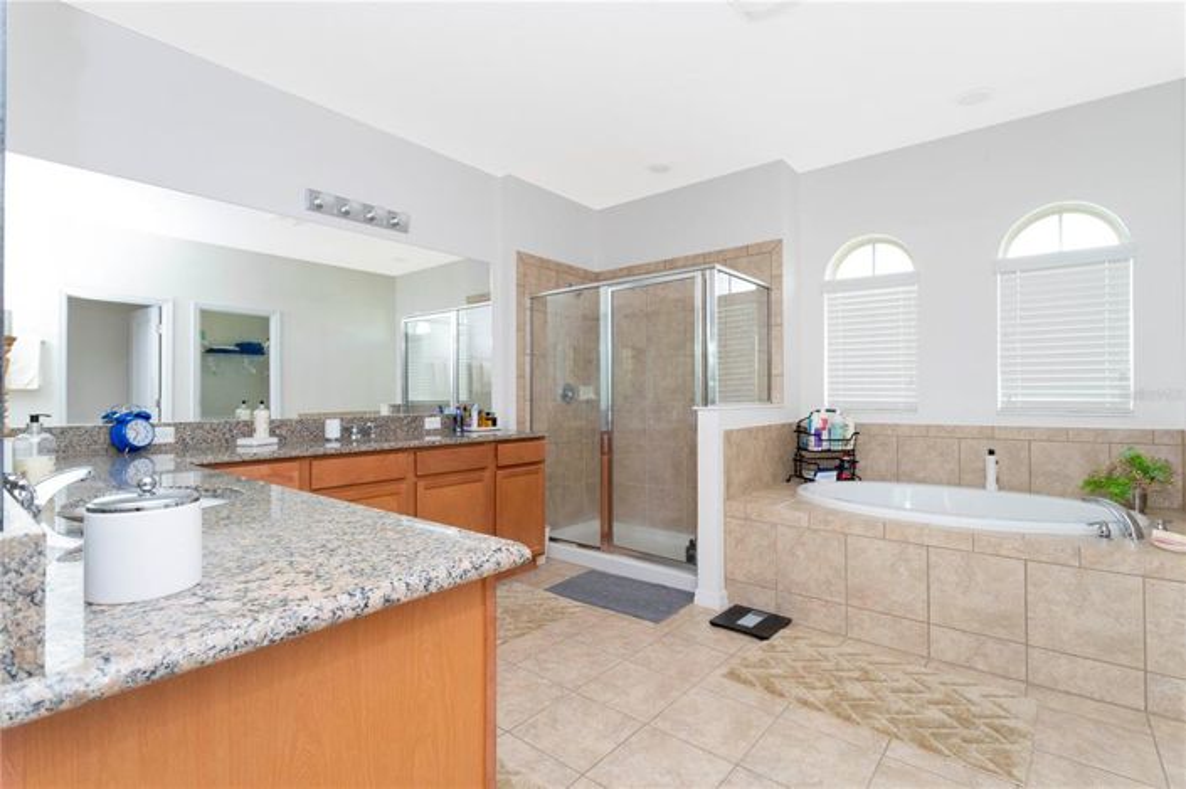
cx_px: 593
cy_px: 394
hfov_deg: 93.3
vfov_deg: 70.4
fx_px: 560
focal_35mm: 17
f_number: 11
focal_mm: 17
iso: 1000
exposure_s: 1/40
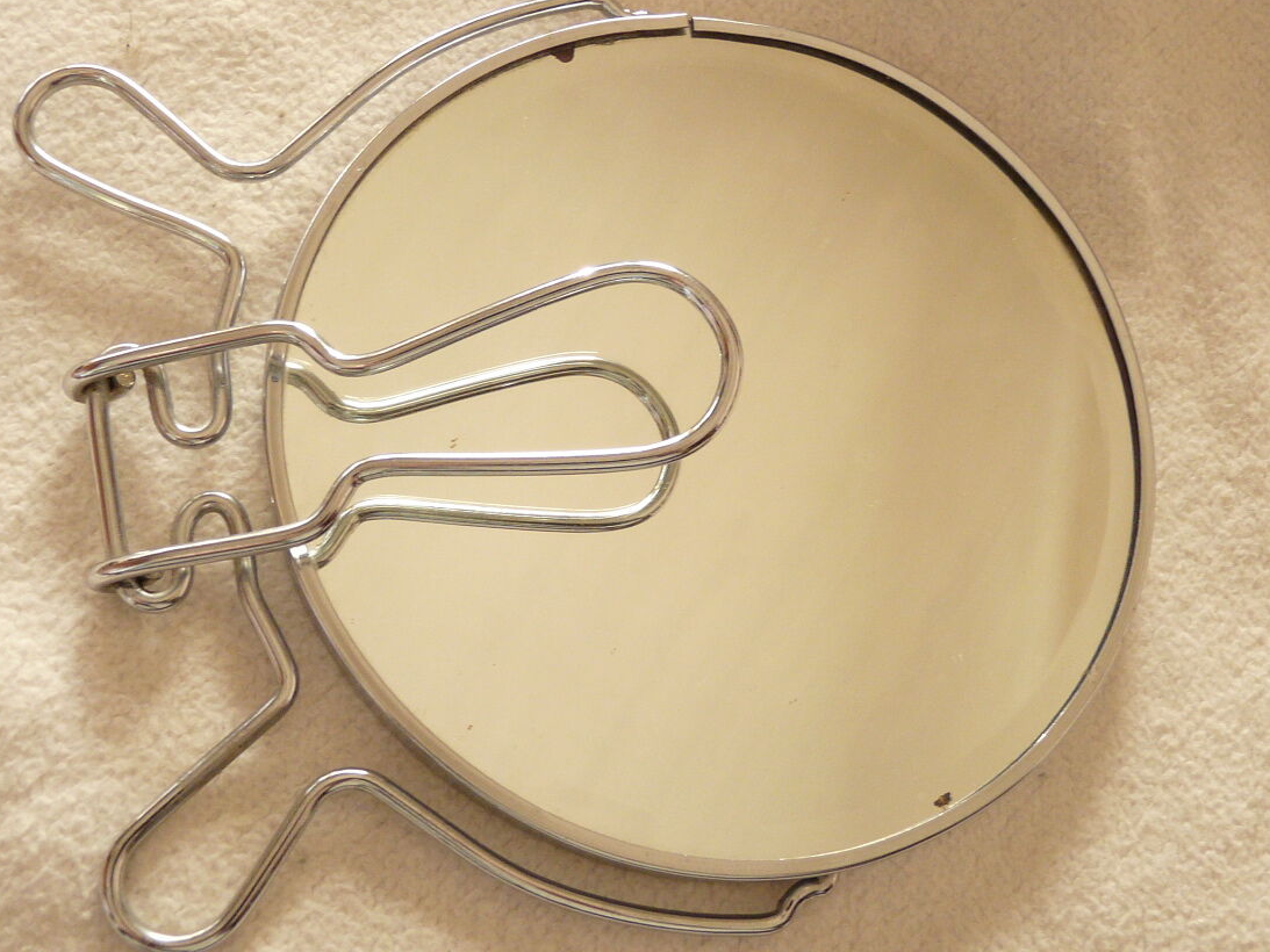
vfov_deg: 35.1
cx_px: 752
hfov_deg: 45.6
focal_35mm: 41
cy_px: 450
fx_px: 1504
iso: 200
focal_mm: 4.6
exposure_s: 1/30
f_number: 2.8
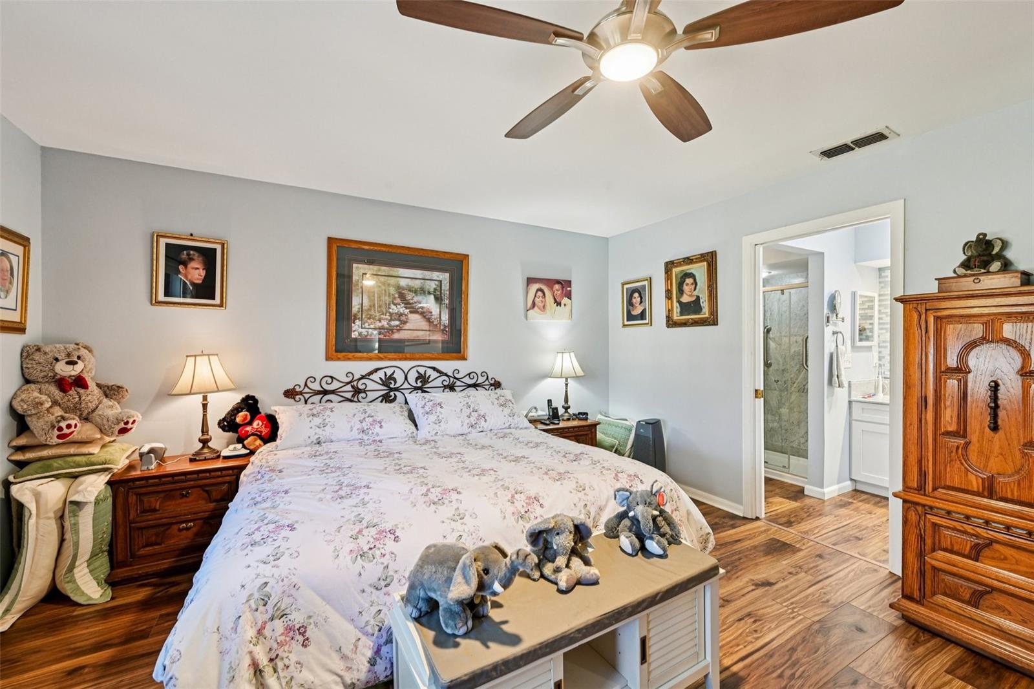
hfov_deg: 104.3
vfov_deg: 81.2
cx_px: 517
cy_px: 344
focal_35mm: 14
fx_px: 402
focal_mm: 14
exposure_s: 1/15
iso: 400
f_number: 8
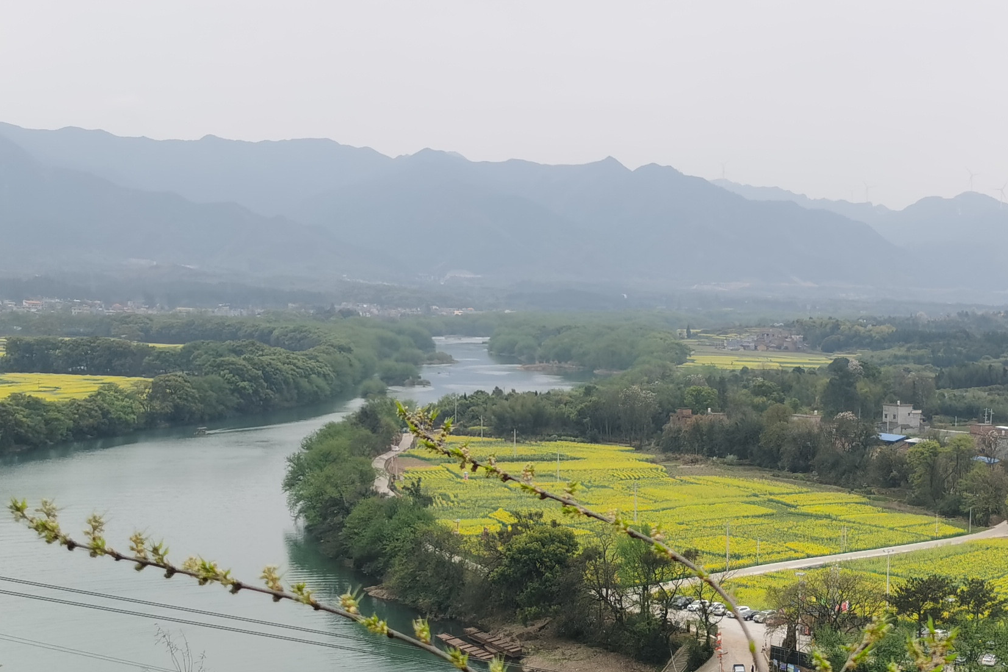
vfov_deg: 21.5
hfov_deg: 31.4
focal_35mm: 62
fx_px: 1736
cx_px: 839
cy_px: 574
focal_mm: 5.56
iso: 50
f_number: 1.6
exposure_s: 1/1011
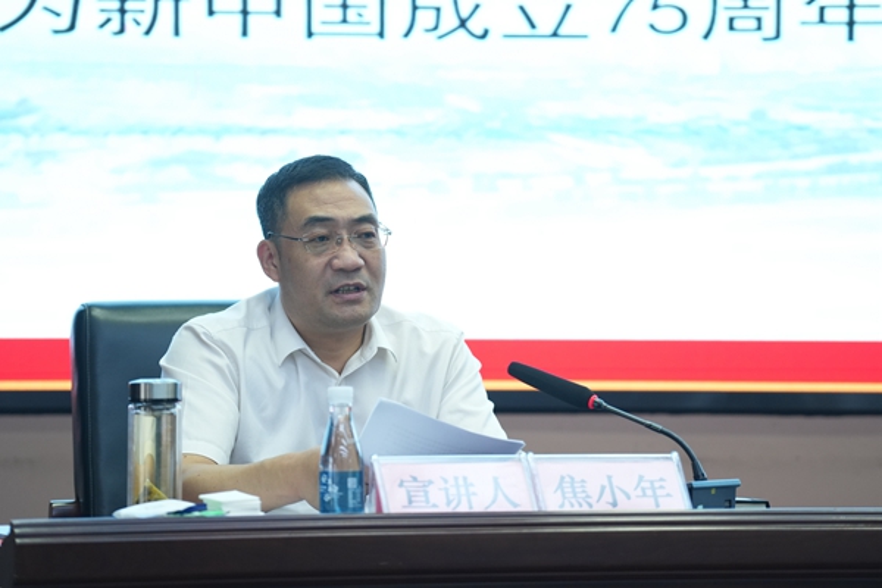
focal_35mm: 145
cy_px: 294
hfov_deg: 14.2
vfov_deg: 9.5
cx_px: 441
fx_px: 3552
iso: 1600
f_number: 4
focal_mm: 145
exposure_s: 1/160
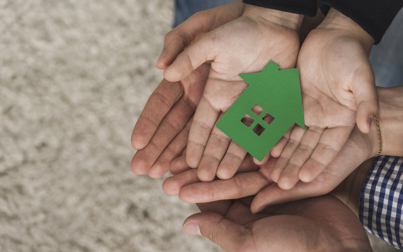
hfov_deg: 10.5
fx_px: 2197
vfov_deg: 6.6
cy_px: 118
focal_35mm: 200
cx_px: 202
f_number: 4.5
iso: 400
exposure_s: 1/160
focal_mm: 195
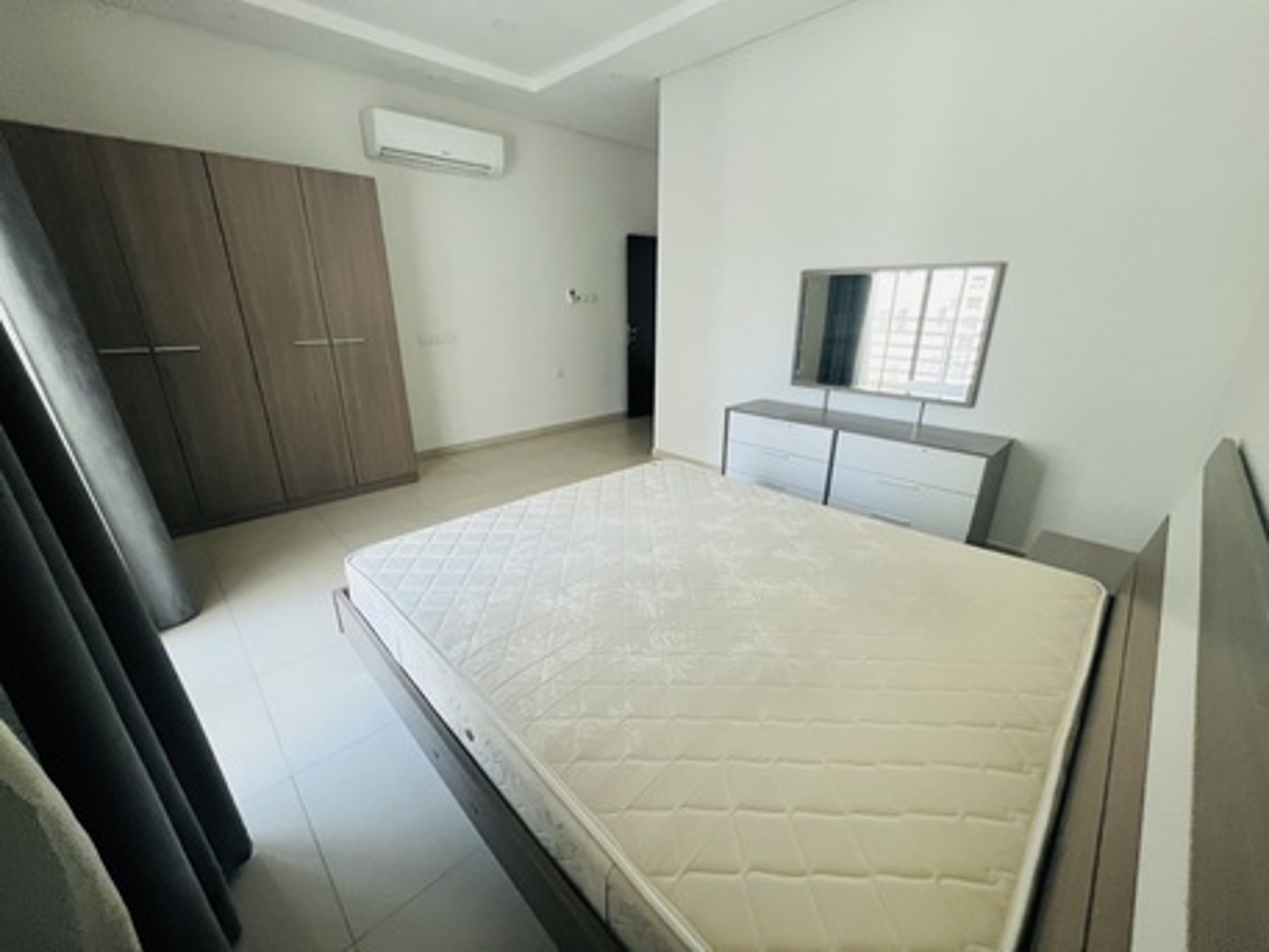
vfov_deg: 89.9
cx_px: 634
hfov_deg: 106.2
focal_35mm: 13
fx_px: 477
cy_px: 476
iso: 250
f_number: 1.8
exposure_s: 1/71
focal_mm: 1.57
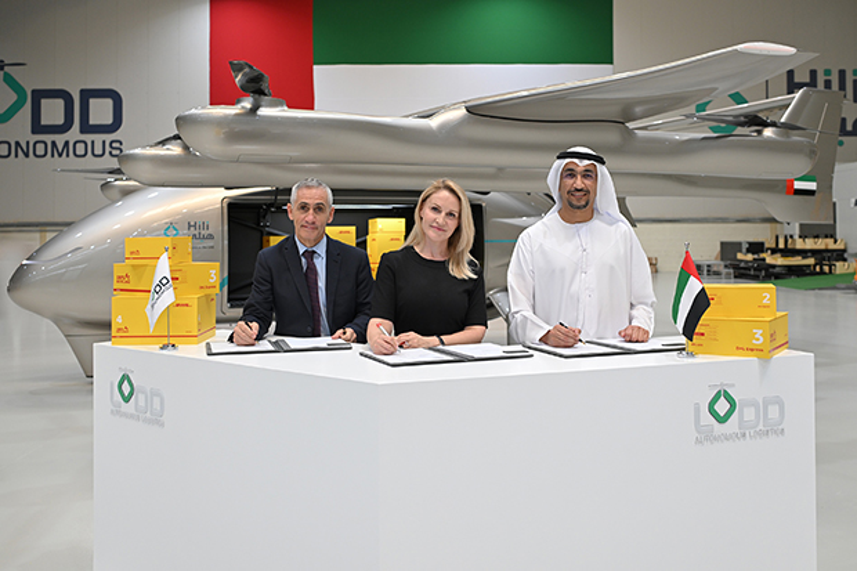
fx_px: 833
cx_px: 428
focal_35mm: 35
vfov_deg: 37.8
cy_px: 286
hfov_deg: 54.4
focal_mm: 35
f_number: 4
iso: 800
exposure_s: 1/125
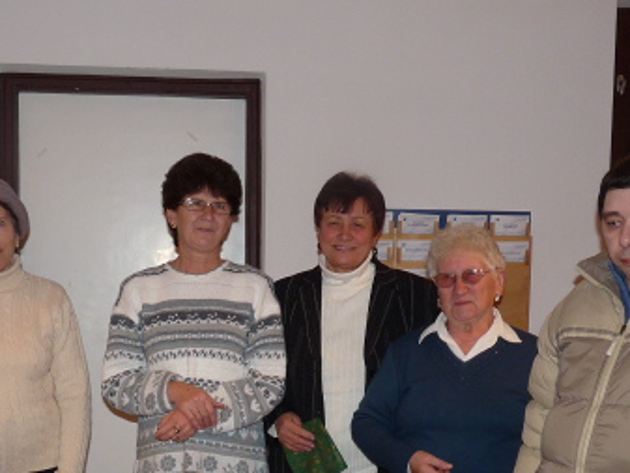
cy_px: 394
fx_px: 1038
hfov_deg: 33.7
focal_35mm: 57
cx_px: 286
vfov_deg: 25.1
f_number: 2.8
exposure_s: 1/30
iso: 100
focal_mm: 4.8
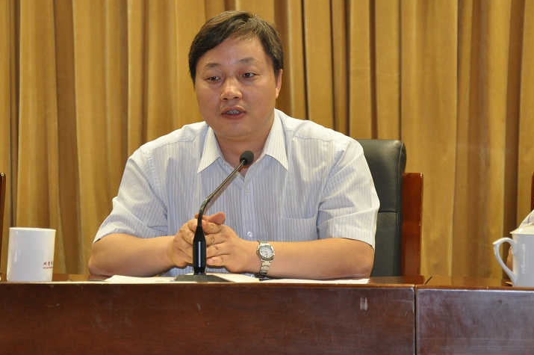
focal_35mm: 126
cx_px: 237
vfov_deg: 10.9
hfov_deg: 16.3
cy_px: 164
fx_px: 1867
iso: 800
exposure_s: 1/30
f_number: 5.3
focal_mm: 70
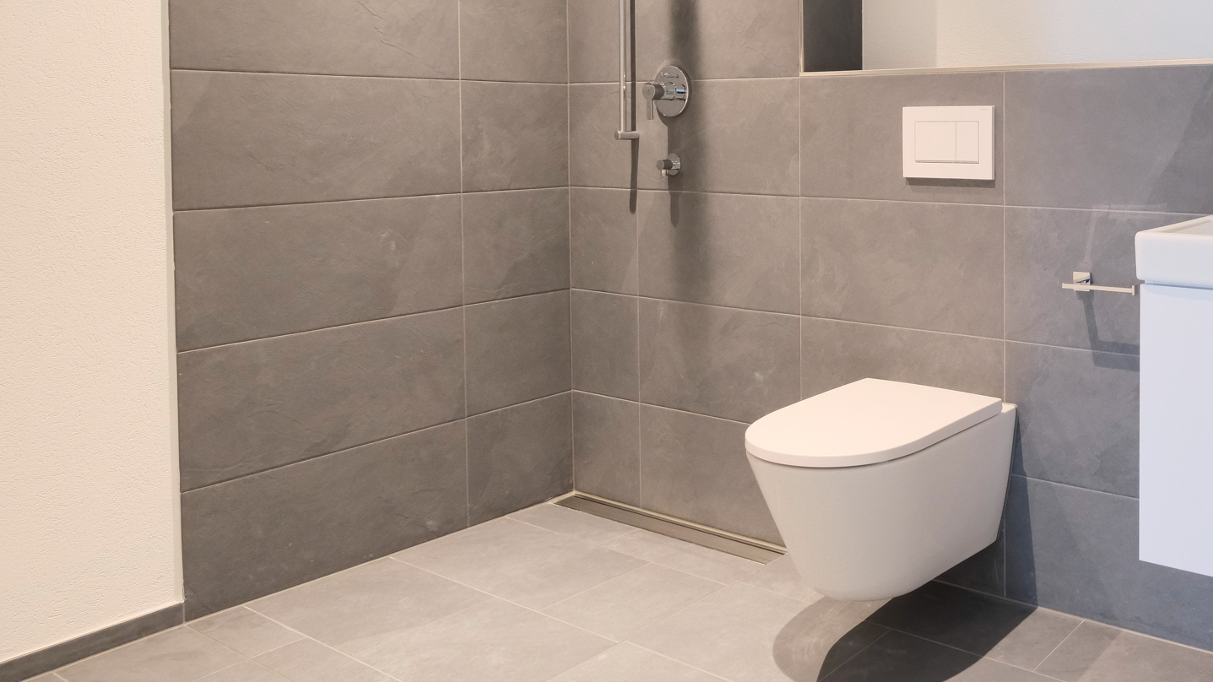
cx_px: 1070
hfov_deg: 58.9
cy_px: 141
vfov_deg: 39.9
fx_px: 901
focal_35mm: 28
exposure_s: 1/15
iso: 2000
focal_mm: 10
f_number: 5
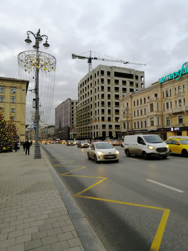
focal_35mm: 26
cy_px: 126
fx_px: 188
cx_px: 94
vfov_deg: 67.3
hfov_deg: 53.1
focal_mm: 3.96
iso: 200
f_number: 1.8
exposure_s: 1/100
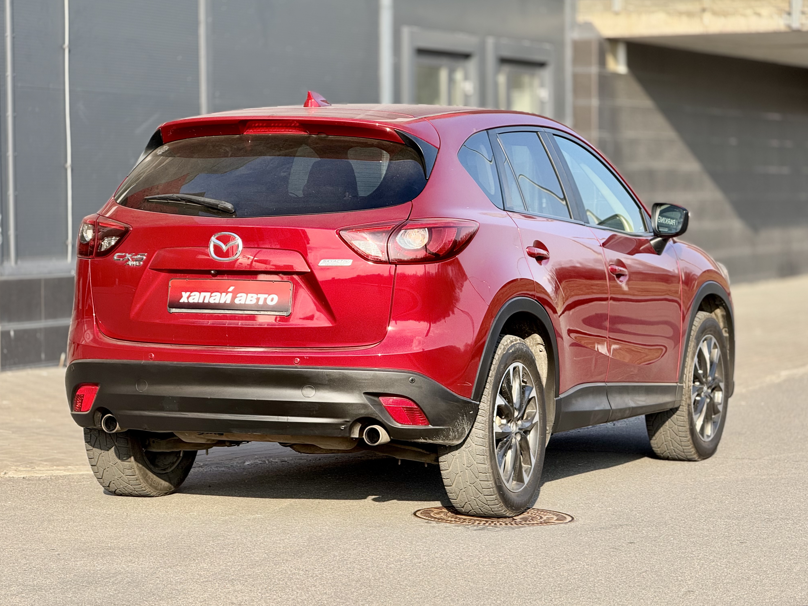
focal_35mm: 121
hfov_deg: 16.3
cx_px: 406
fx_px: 2824
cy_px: 302
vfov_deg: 12.2
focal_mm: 15.66
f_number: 2.8
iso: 50
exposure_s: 1/433
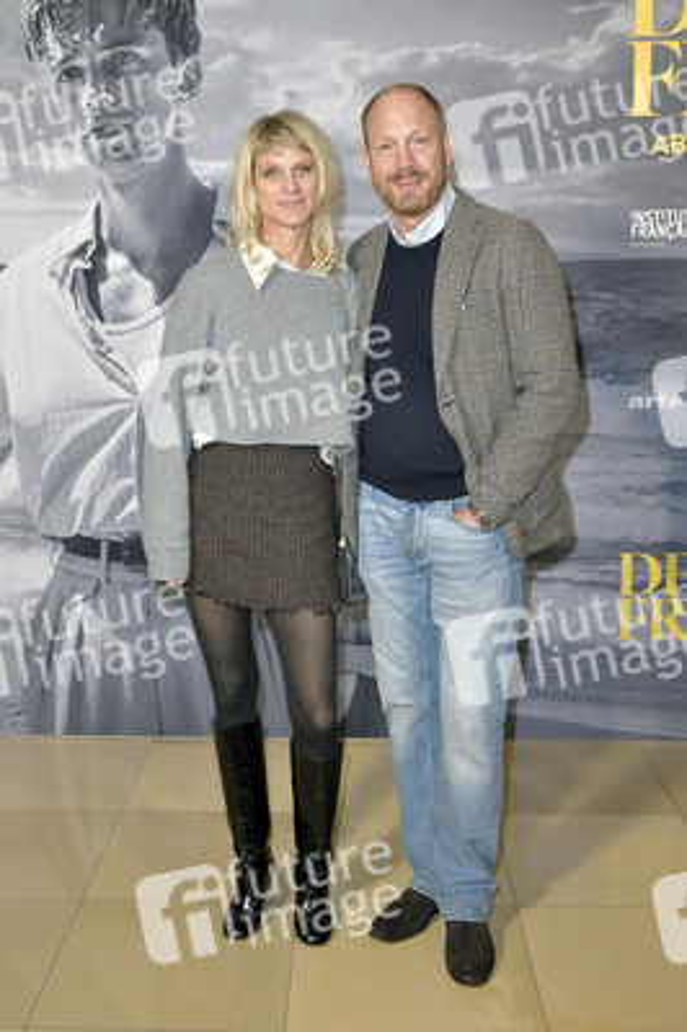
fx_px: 1090
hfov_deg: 35.0
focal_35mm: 38
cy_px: 516
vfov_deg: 50.7
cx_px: 344
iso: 1600
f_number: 5.6
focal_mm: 38
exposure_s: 1/125
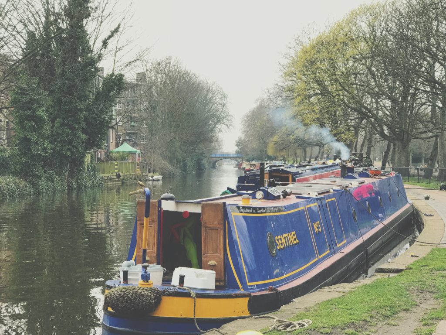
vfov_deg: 25.7
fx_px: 734
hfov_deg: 33.8
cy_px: 168
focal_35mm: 57
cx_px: 223
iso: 20
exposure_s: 1/50
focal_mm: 6.6
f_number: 2.8
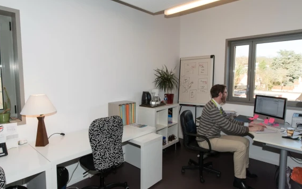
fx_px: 189
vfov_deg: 53.0
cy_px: 93
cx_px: 143
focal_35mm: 23
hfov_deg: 77.1
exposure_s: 1/60
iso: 800
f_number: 16
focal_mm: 21
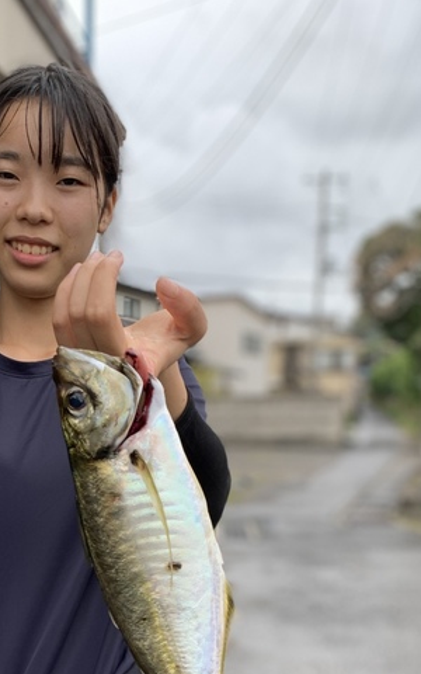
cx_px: 45
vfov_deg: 39.3
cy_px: 549
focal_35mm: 49
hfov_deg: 25.5
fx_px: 900
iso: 32
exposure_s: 1/122
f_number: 1.8
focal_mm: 4.25
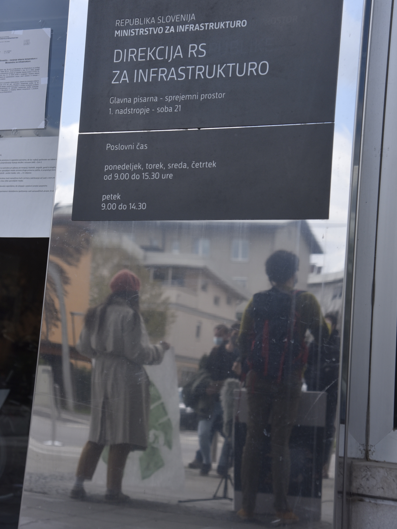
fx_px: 1040
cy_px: 256
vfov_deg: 28.6
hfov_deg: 21.6
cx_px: 200
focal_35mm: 68
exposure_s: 1/2000
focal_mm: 62
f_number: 5
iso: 400
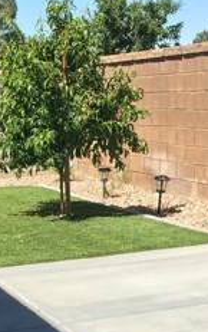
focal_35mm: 85
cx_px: 42
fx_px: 769
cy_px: 237
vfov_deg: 24.1
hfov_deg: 15.3
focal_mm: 4.15
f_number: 2.2
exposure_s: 1/754
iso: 25
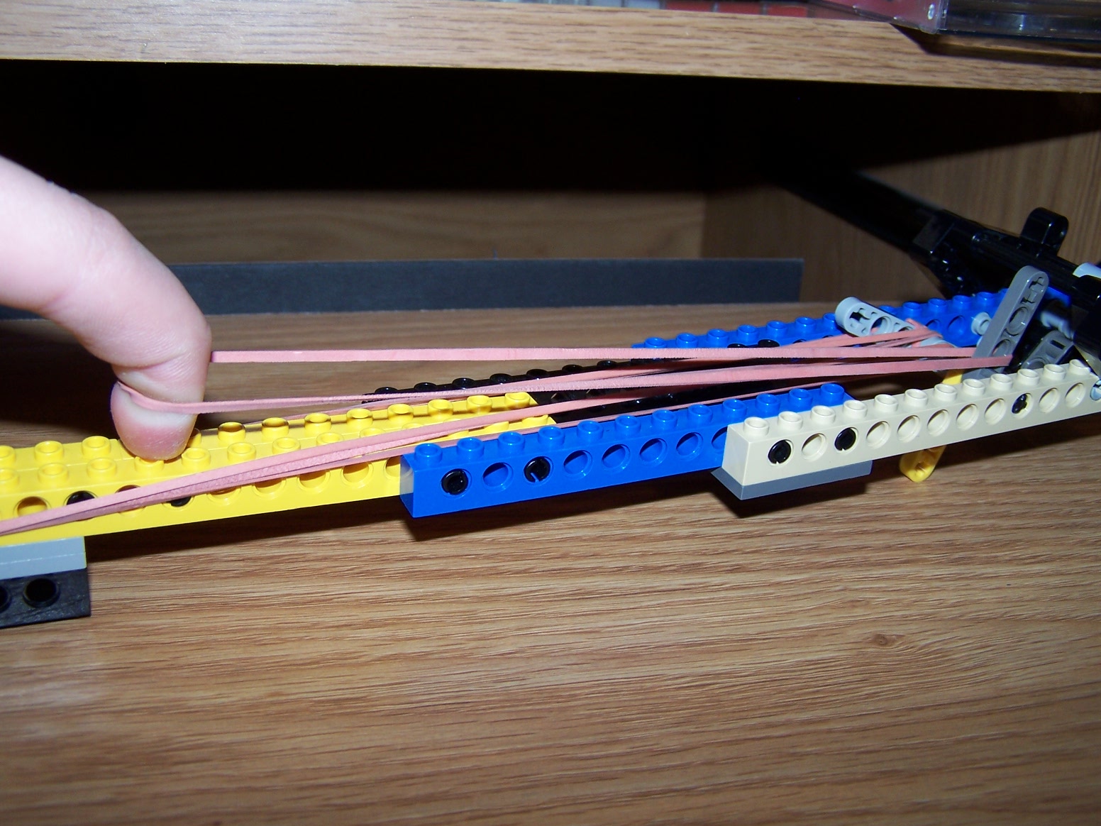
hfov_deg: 49.0
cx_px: 550
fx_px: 1209
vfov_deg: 37.7
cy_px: 413
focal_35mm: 38
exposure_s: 1/60
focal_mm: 6.3
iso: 80
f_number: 2.8
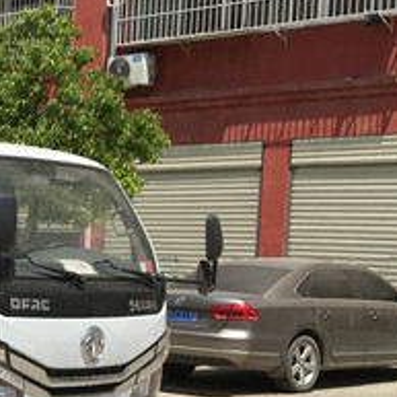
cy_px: 334
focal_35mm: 93
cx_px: -204
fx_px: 1207
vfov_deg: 18.5
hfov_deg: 16.9
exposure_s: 1/1672
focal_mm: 4.15
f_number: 2.2
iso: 25
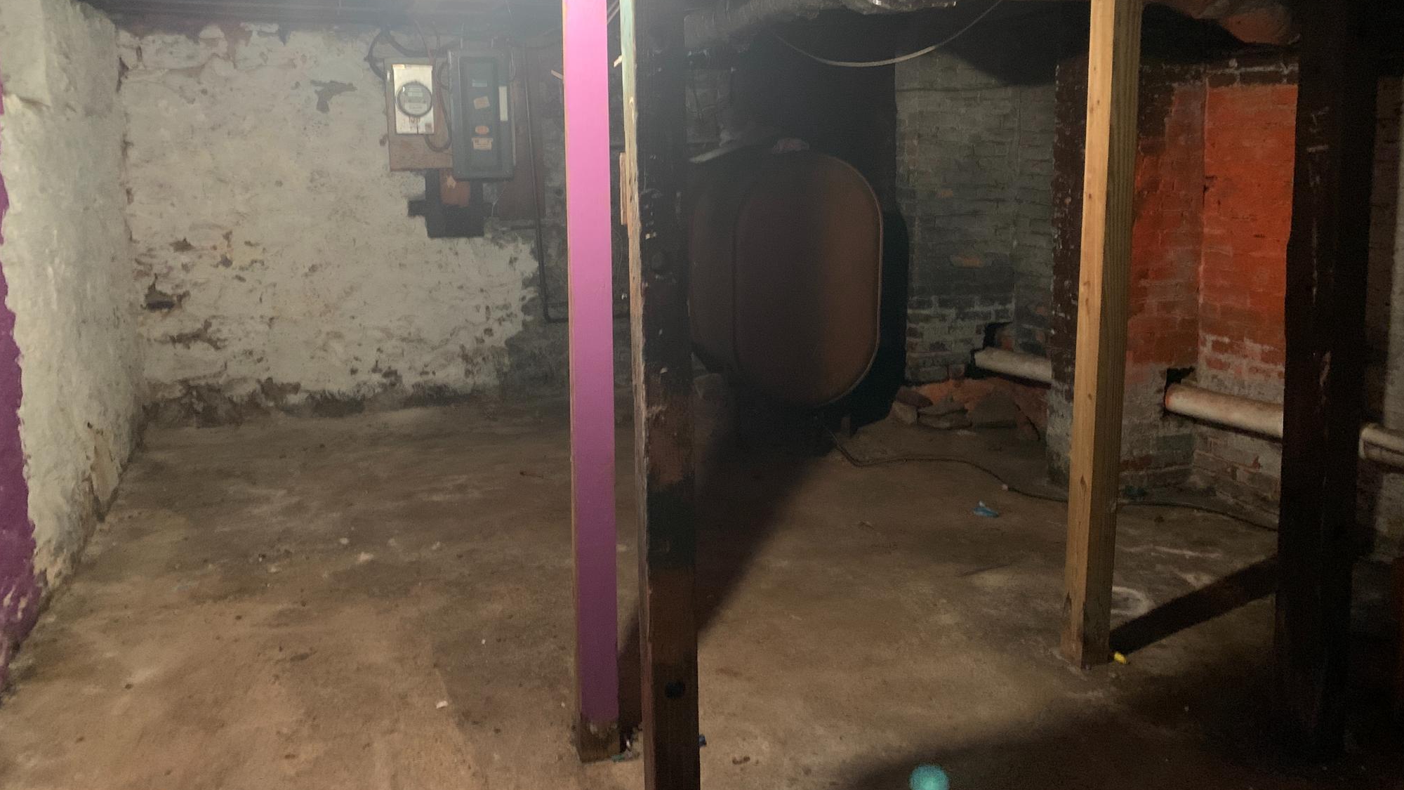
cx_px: 706
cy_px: 317
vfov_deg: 40.0
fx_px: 1080
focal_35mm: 29
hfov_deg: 66.1
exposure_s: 1/24
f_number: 1.8
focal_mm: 4.25
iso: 800
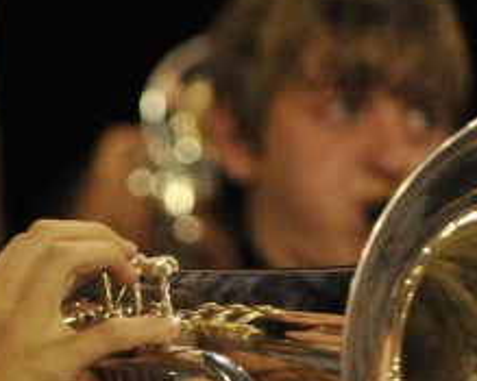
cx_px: -28
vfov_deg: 2.9
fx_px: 7408
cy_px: 304
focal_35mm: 525
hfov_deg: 3.7
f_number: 2.8
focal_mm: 102
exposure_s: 1/100
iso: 1600
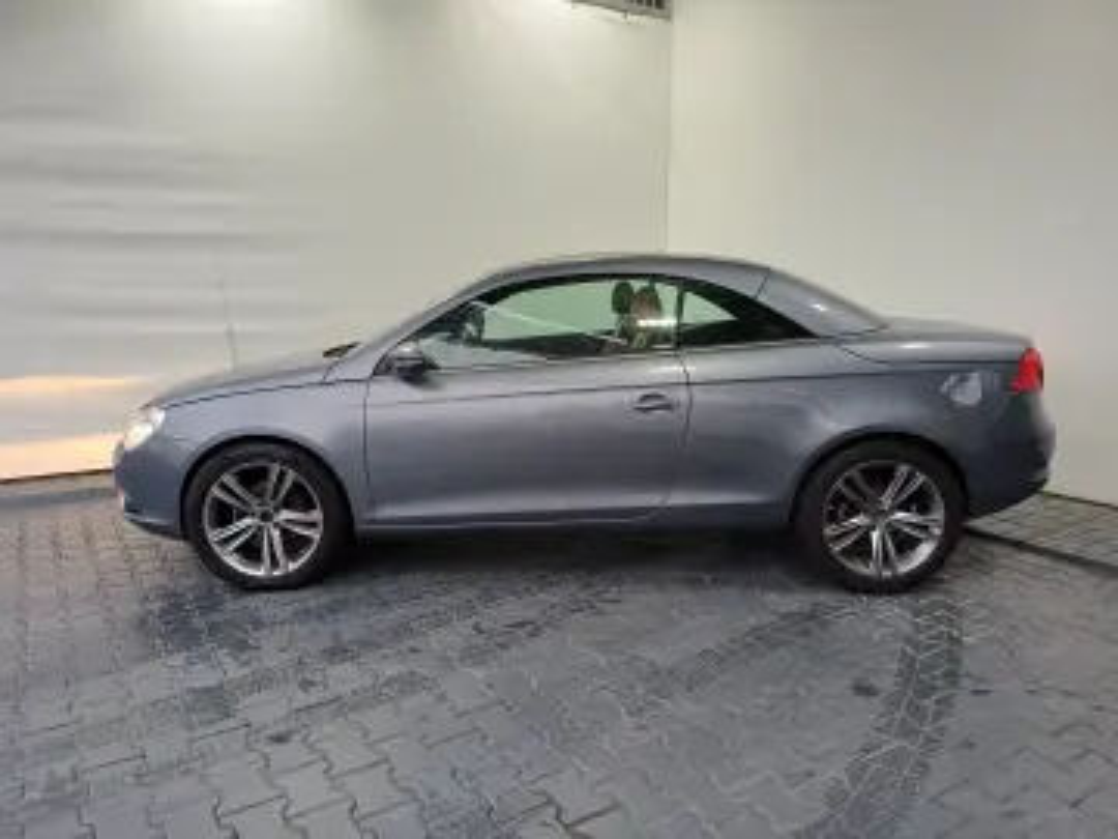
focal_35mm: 25
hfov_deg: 69.4
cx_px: 559
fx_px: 807
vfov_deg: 54.9
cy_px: 420
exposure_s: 1/50
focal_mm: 4.65
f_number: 1.8
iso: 80
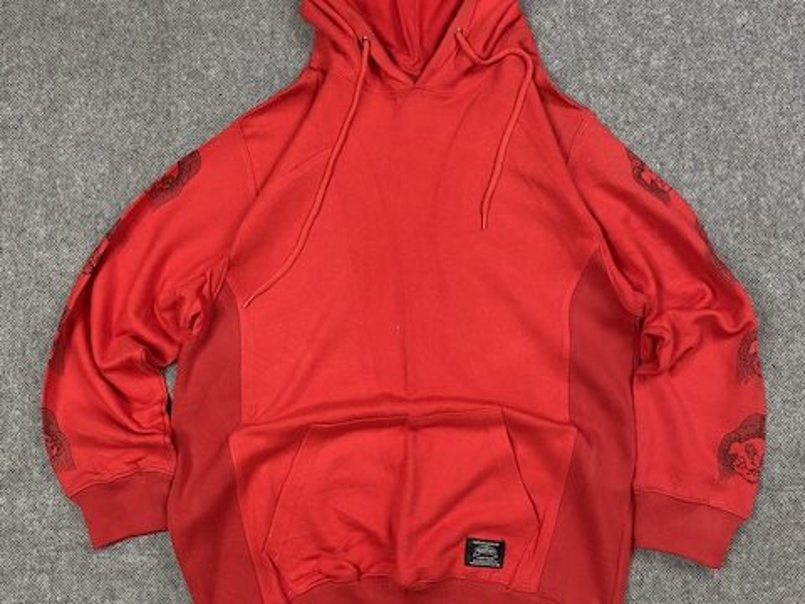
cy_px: 302
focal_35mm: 26
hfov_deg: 67.3
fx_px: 605
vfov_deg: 53.1
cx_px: 402
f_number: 1.8
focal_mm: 4.25
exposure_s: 1/50
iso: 80
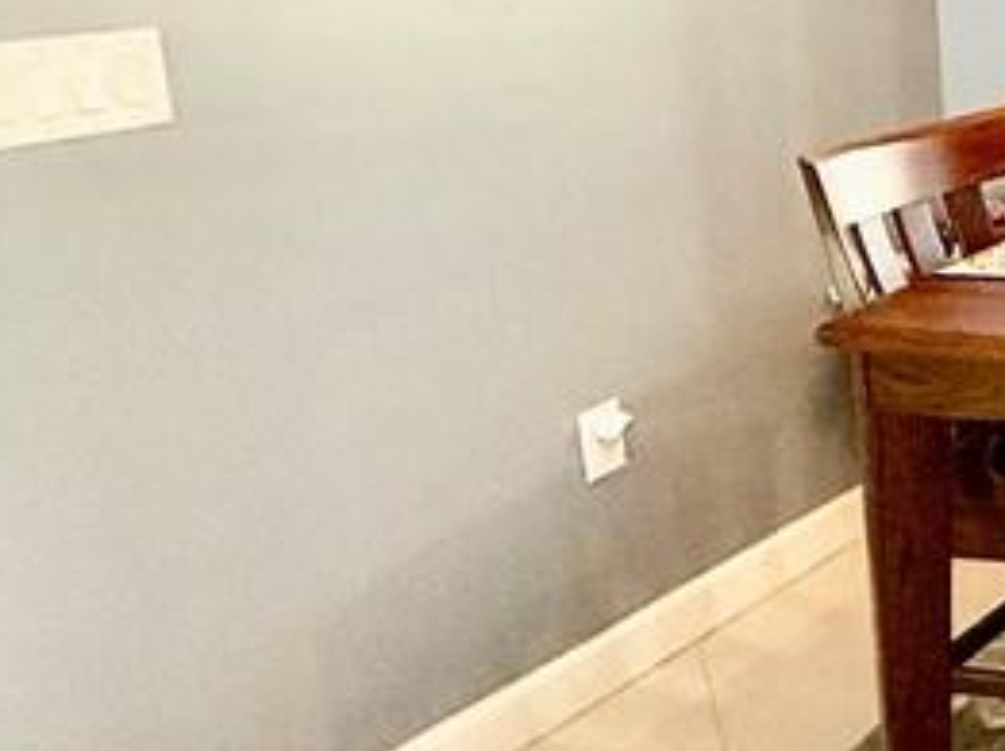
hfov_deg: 22.8
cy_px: 108
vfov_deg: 25.8
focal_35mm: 55
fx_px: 1595
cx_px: 1733
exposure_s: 1/120
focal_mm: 2.22
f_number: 2.2
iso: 250
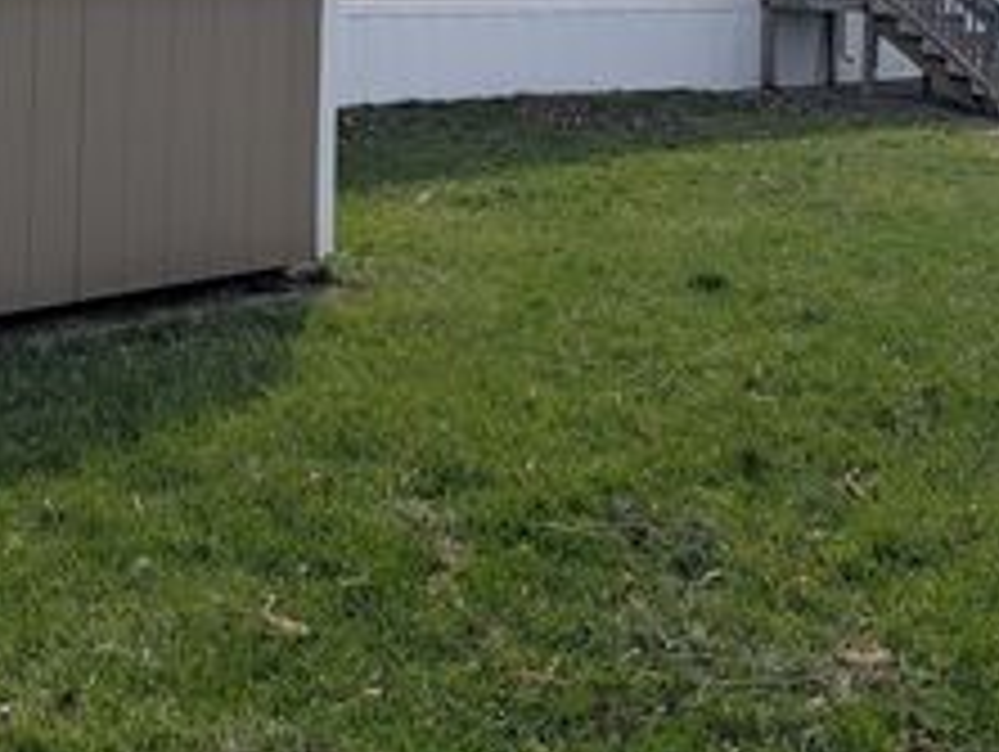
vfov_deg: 25.3
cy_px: -54
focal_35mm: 54
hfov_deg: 35.2
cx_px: 346
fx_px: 1560
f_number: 1.68
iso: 21
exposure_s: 1/2392
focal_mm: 6.9
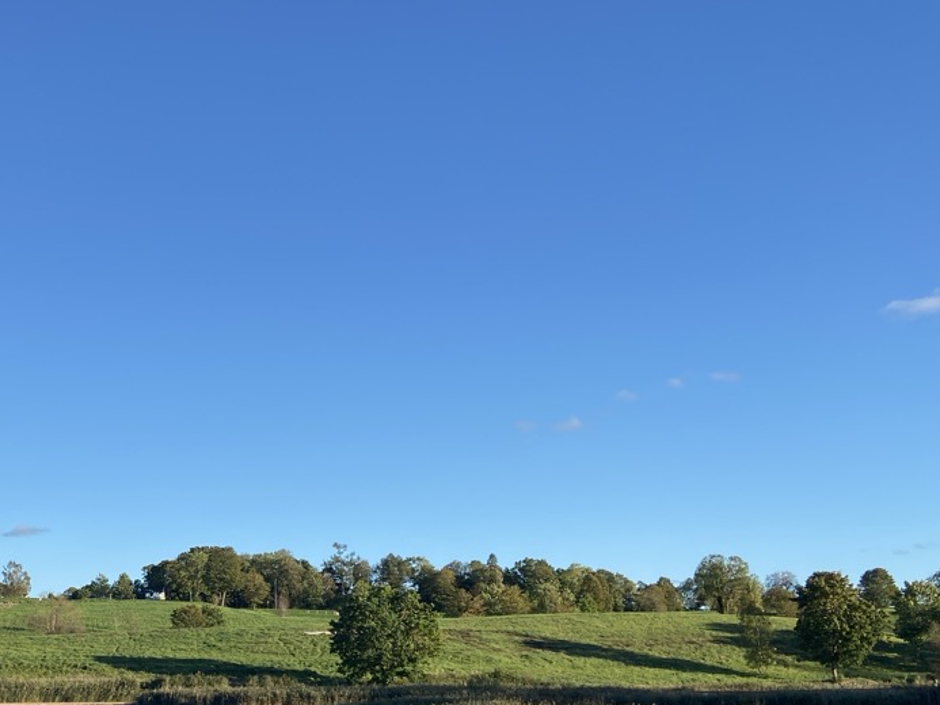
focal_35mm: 48
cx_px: 130
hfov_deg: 37.6
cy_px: 583
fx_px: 1304
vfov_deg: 29.5
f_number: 1.8
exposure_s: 1/1585
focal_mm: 4.25
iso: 32
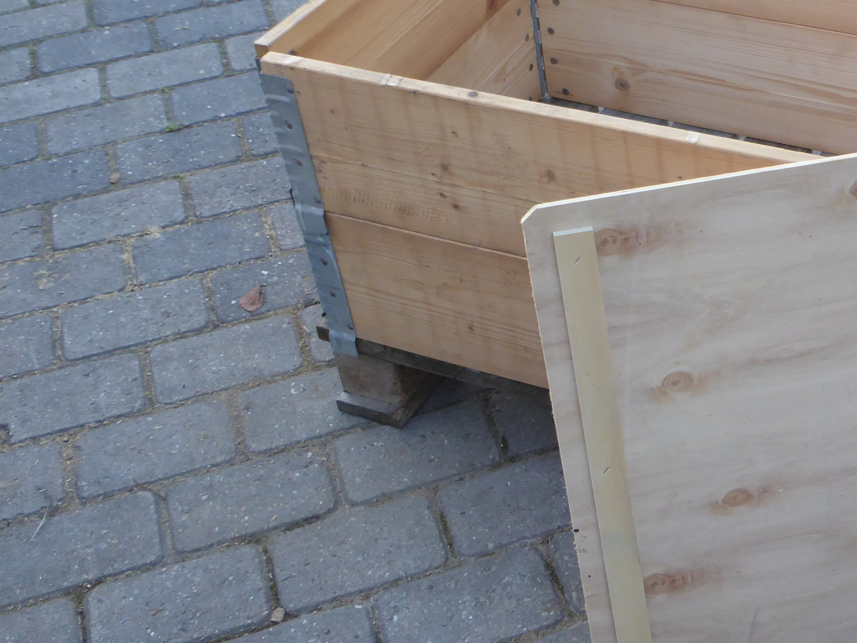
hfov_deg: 31.9
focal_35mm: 58
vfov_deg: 25.2
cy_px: 280
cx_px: 747
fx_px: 1436
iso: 160
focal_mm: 5.4
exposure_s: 1/60
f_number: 3.6
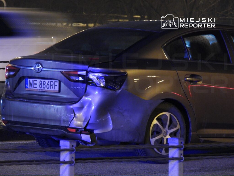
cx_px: 117
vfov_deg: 4.6
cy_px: 88
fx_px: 2170
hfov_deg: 6.2
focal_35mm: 321
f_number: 4.5
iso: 800
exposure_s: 1/3
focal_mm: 57.5
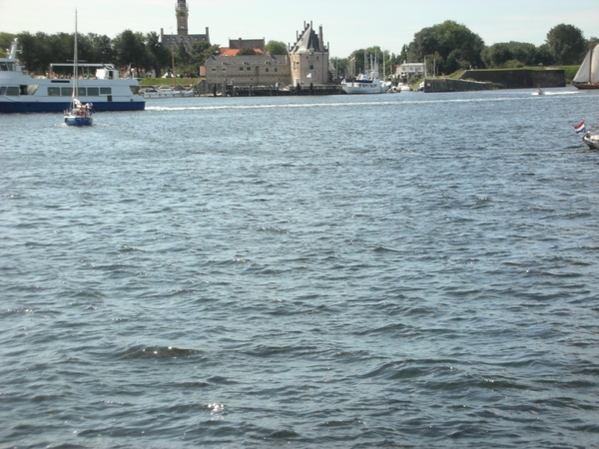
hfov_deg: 18.7
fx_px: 1817
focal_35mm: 105
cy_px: 224
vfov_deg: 14.1
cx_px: 300
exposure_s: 1/174
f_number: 5.4
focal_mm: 17.4
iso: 50
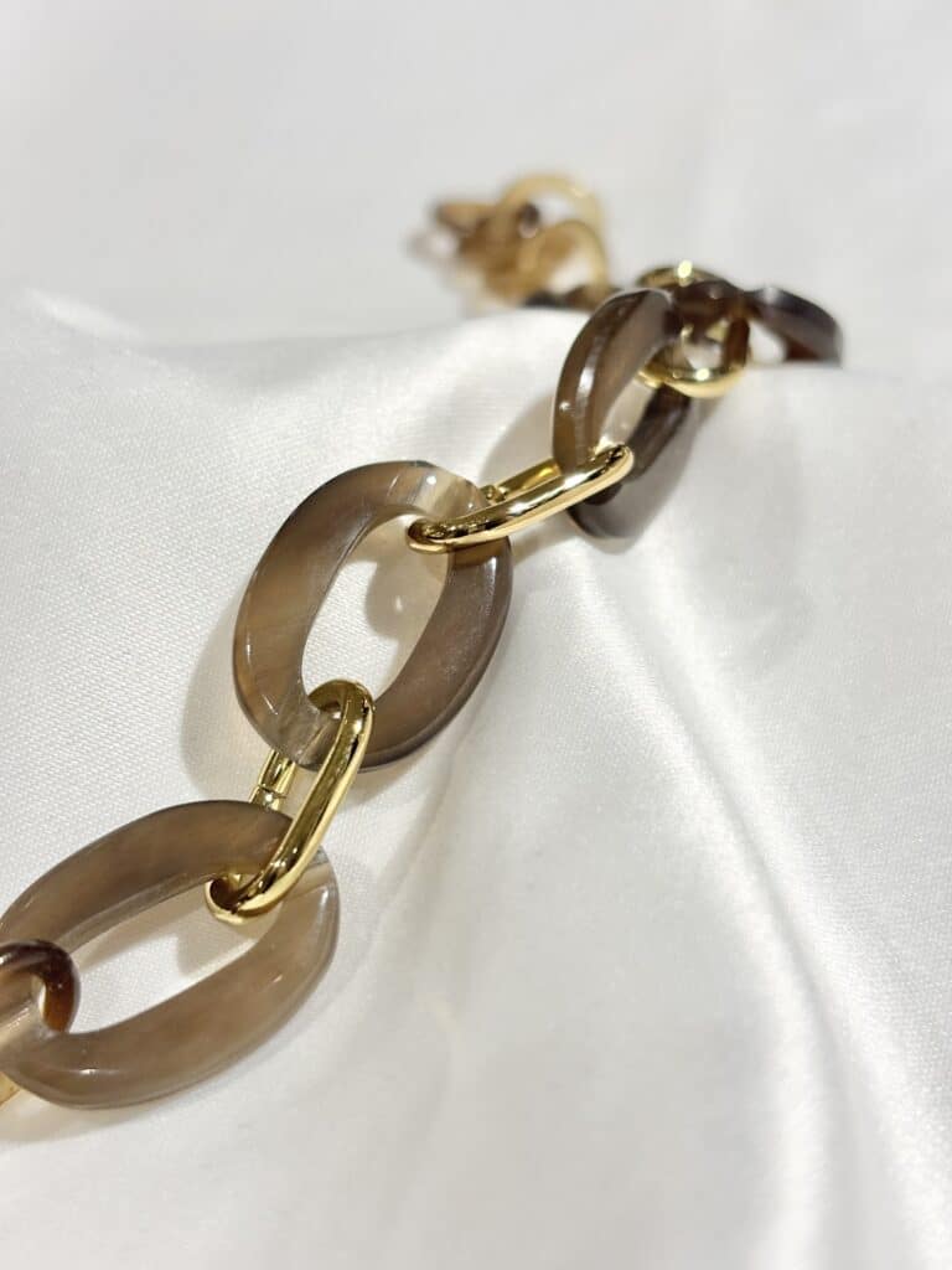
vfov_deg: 36.8
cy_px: 635
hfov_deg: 28.0
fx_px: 1907
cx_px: 476
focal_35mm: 52
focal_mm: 5.96
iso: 32
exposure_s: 1/172
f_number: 1.6
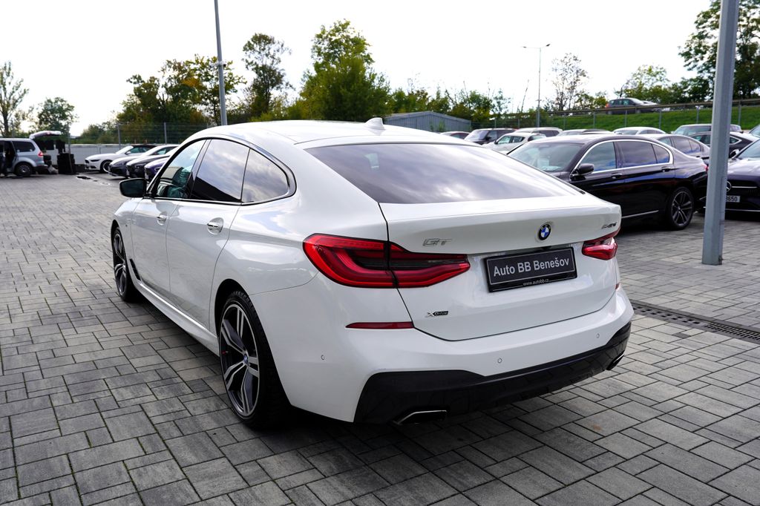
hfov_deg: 63.7
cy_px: 253
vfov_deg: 44.9
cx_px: 380
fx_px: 612
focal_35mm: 29
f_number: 5.6
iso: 100
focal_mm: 29
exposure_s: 1/160
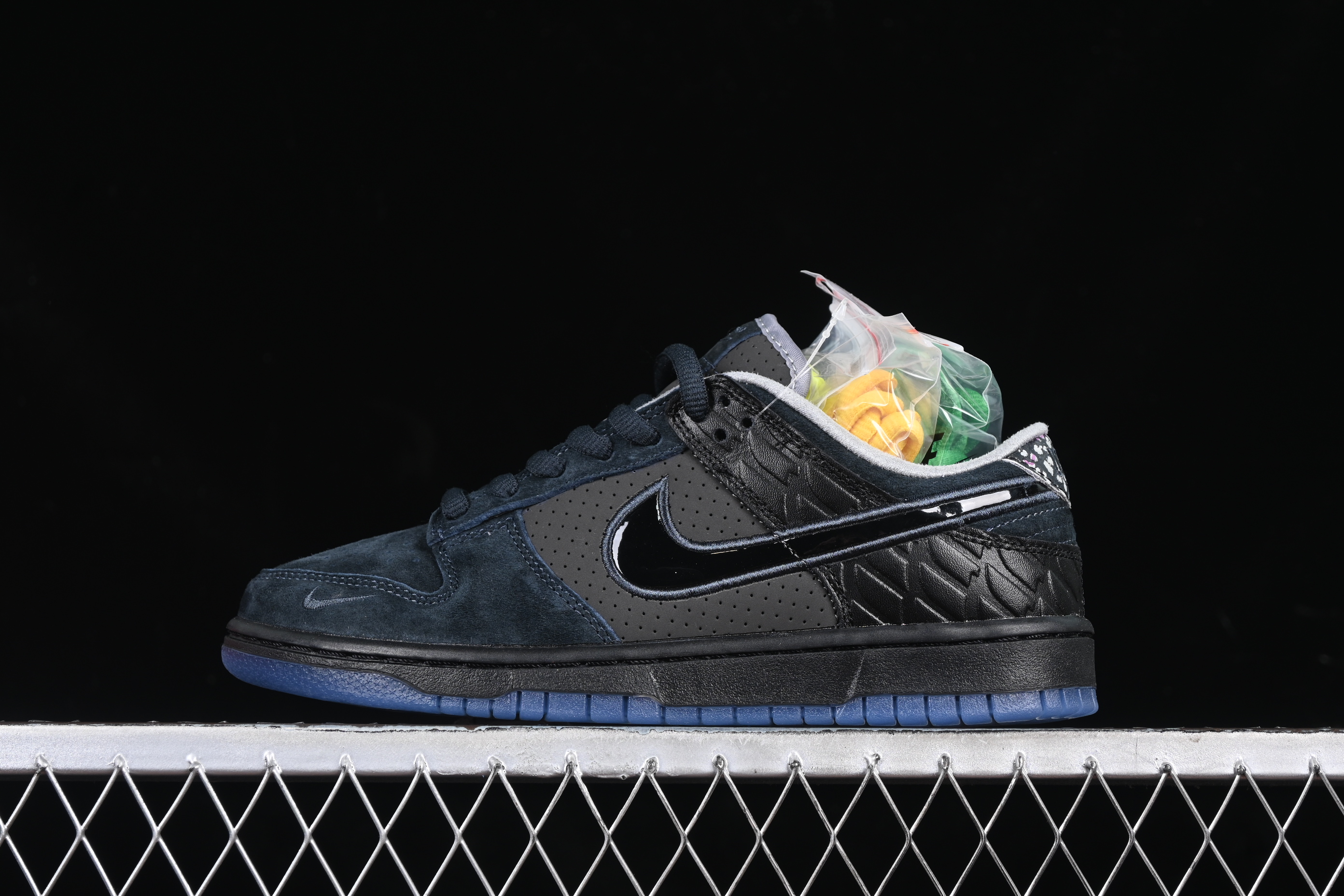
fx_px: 2800
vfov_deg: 18.2
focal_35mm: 75
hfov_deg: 27.0
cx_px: 672
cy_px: 448
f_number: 6.3
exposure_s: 1/50
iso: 160
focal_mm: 50
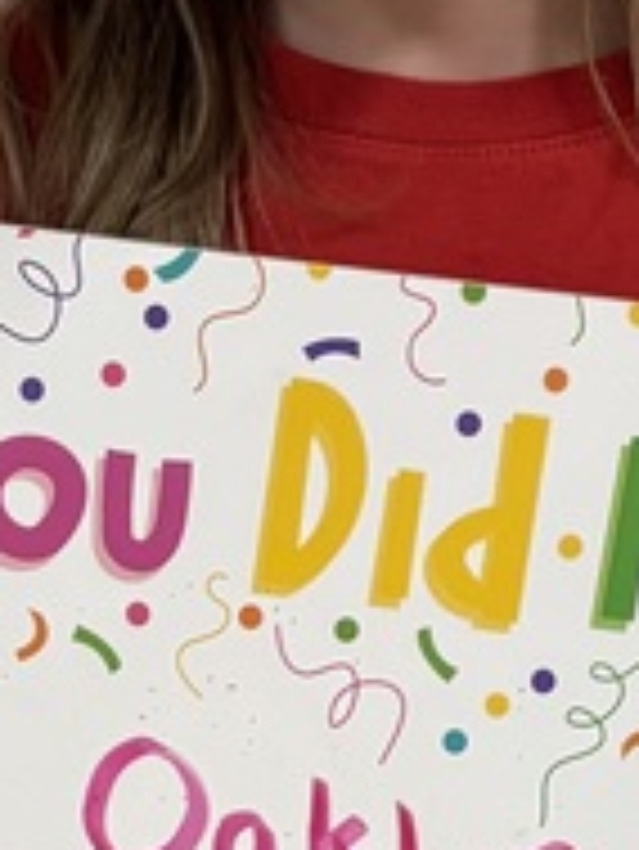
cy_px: 1012
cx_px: 284
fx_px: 3467
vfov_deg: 13.6
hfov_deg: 10.5
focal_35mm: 141
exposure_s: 1/60
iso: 200
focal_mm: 5.96
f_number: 1.6
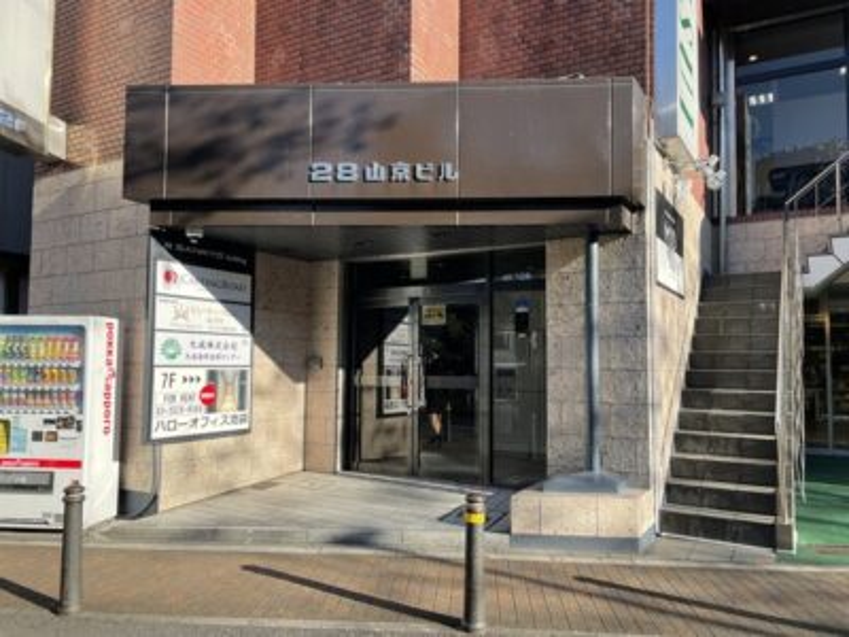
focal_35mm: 26
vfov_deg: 53.1
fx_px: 638
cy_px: 318
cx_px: 424
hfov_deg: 67.3
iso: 32
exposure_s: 1/1350
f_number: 1.6
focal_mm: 4.2
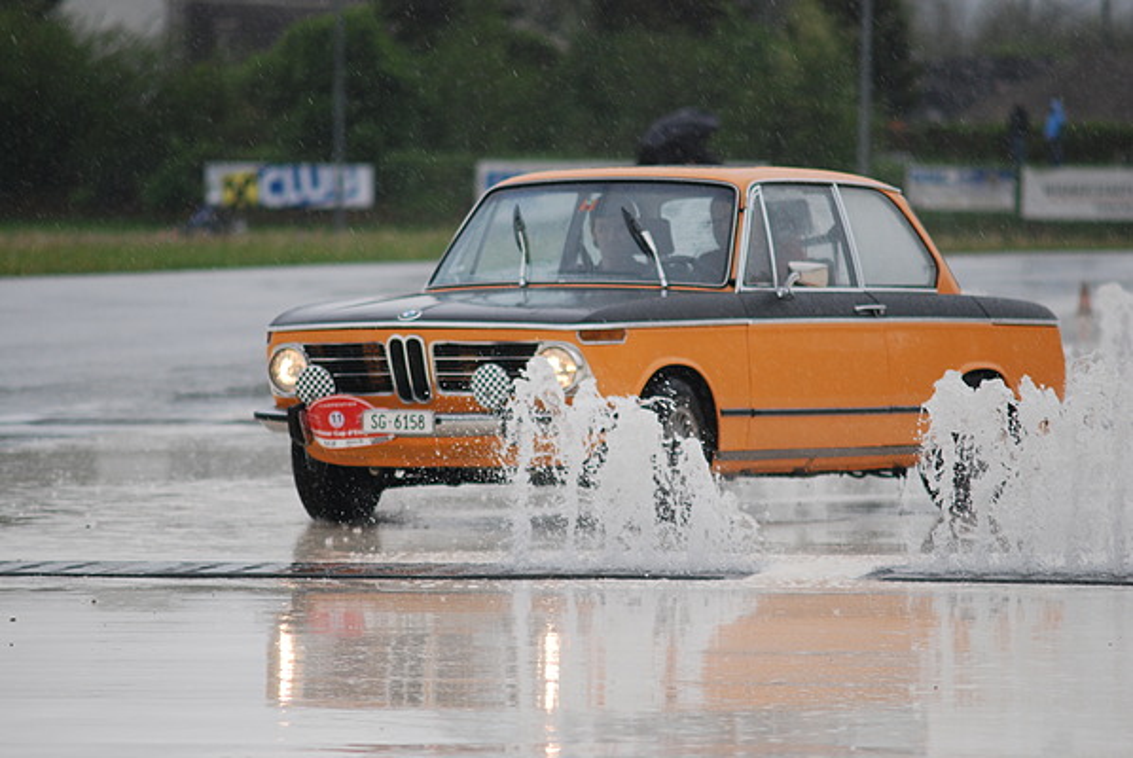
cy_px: 379
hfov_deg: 6.5
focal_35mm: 315
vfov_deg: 4.4
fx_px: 9923
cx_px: 566
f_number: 4
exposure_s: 1/500
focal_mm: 210
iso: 280
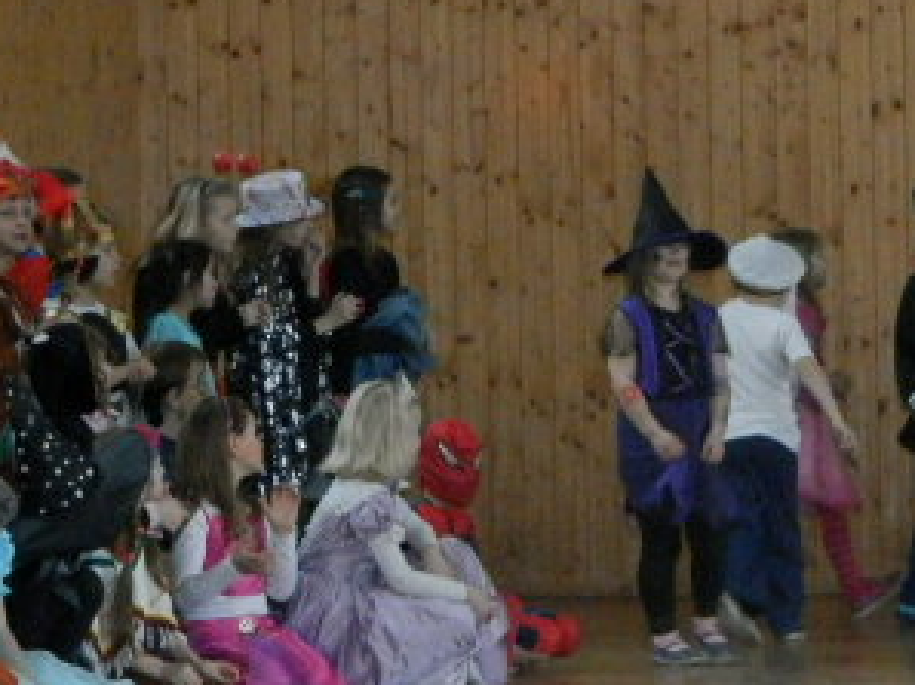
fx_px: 6022
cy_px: 301
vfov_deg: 6.5
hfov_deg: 8.7
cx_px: 752
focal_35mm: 228
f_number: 4.5
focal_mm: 19
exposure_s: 1/50
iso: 1000
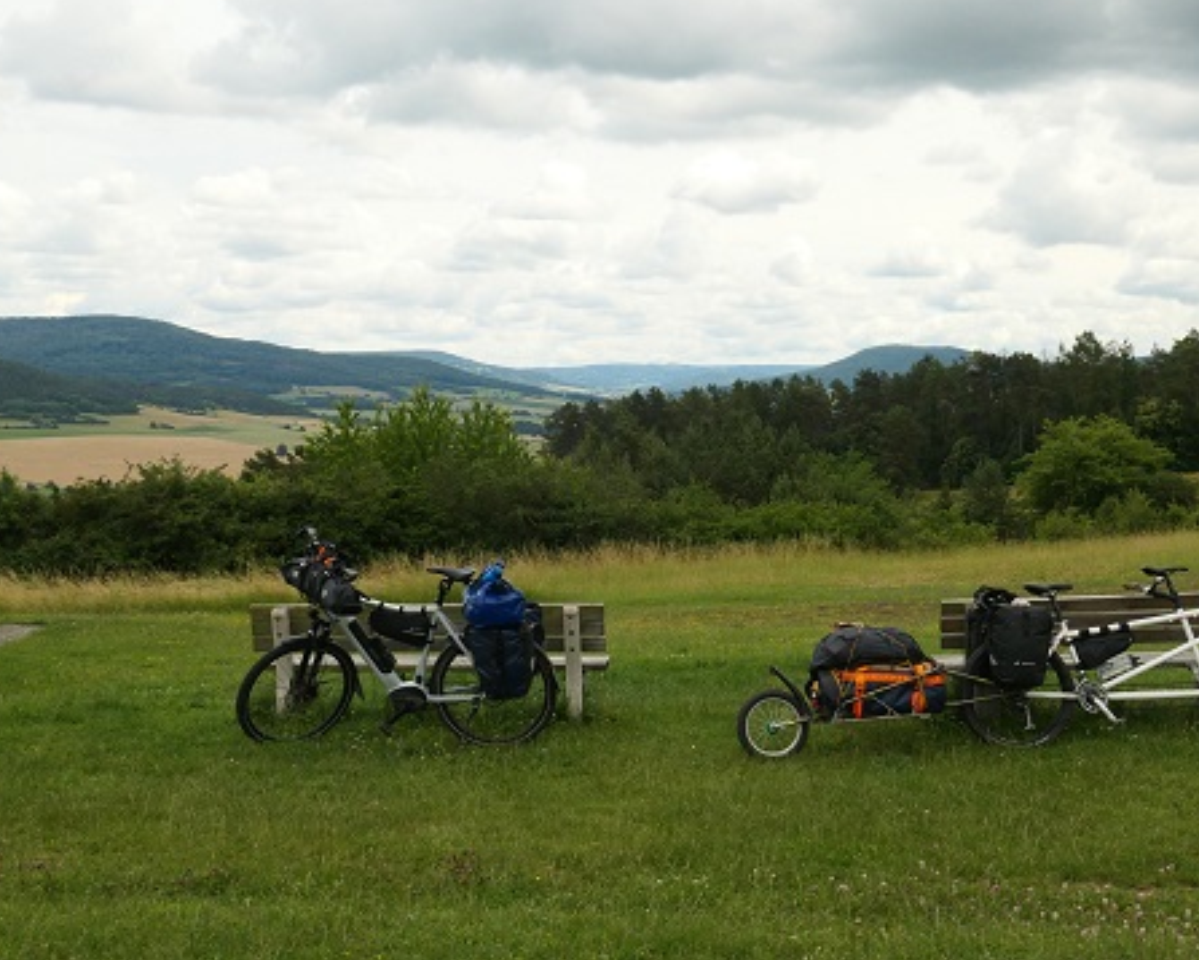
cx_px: 652
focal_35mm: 46
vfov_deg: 32.8
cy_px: 473
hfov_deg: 40.3
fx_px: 1633
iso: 800
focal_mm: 14.7
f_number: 8
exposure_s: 1/1300
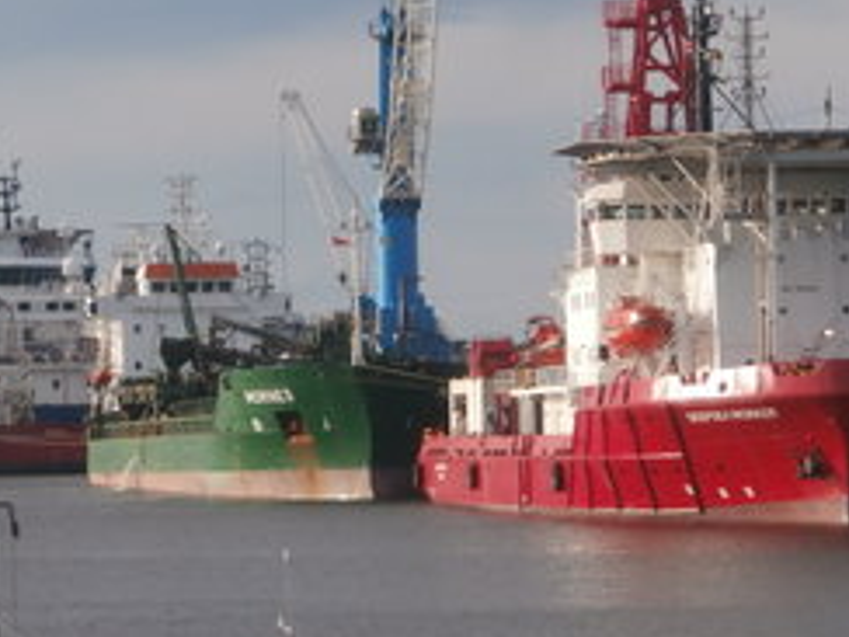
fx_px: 6671
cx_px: 435
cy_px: 369
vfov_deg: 5.5
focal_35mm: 272
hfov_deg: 7.3
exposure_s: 1/200
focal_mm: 29.39
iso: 100
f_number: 5.8
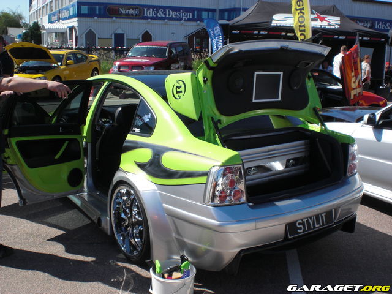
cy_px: 147
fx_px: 430
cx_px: 196
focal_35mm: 38
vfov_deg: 37.7
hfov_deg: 49.0
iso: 64
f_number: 5.6
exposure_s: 1/320
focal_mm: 6.3
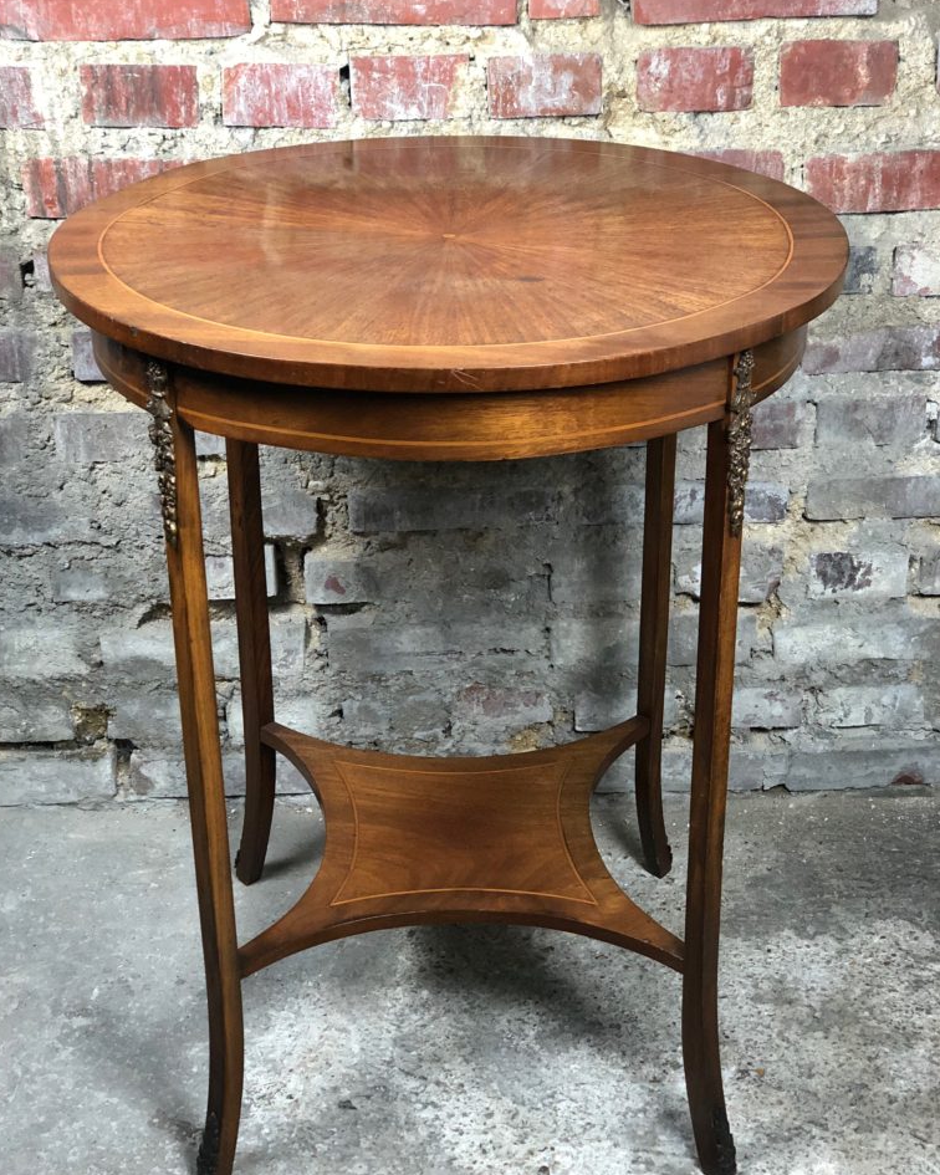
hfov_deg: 27.6
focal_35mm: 55
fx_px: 1913
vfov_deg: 34.1
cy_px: 620
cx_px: 465
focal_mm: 6
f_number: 2.4
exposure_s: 1/33
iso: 160
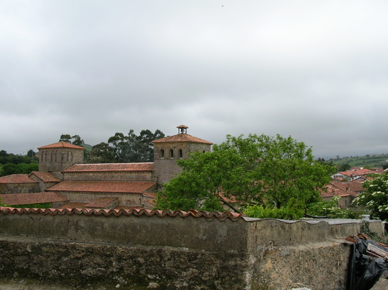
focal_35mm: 36
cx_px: 194
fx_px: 403
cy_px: 145
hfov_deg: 51.4
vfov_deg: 39.6
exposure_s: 1/553
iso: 50
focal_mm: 6
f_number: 3.7
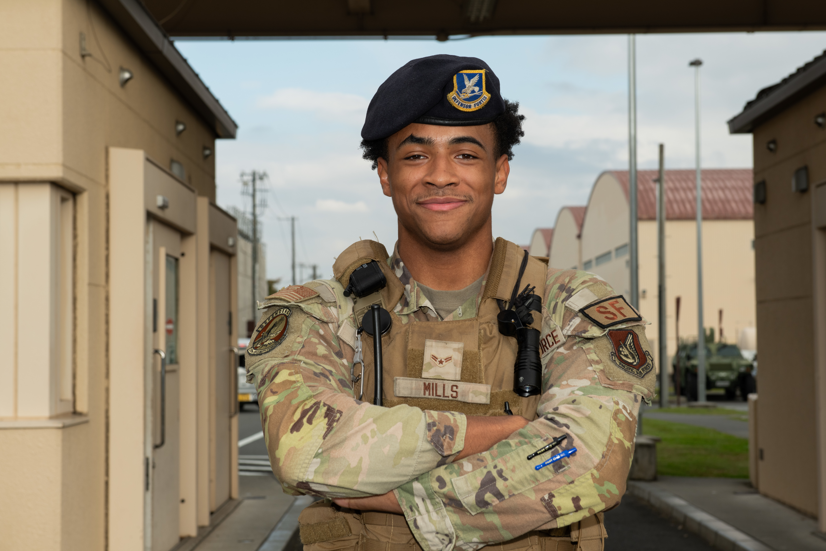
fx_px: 1606
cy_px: 276
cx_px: 413
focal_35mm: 70
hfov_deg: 28.8
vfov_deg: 19.5
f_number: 9
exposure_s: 1/250
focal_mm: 70
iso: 250
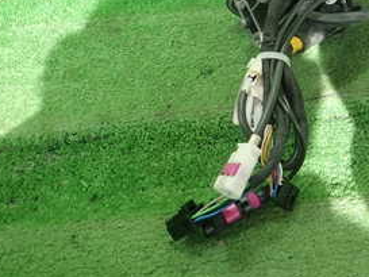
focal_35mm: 55
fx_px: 587
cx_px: 364
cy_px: 4
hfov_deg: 32.3
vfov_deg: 25.4
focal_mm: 4.5
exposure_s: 1/100
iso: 100
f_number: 2
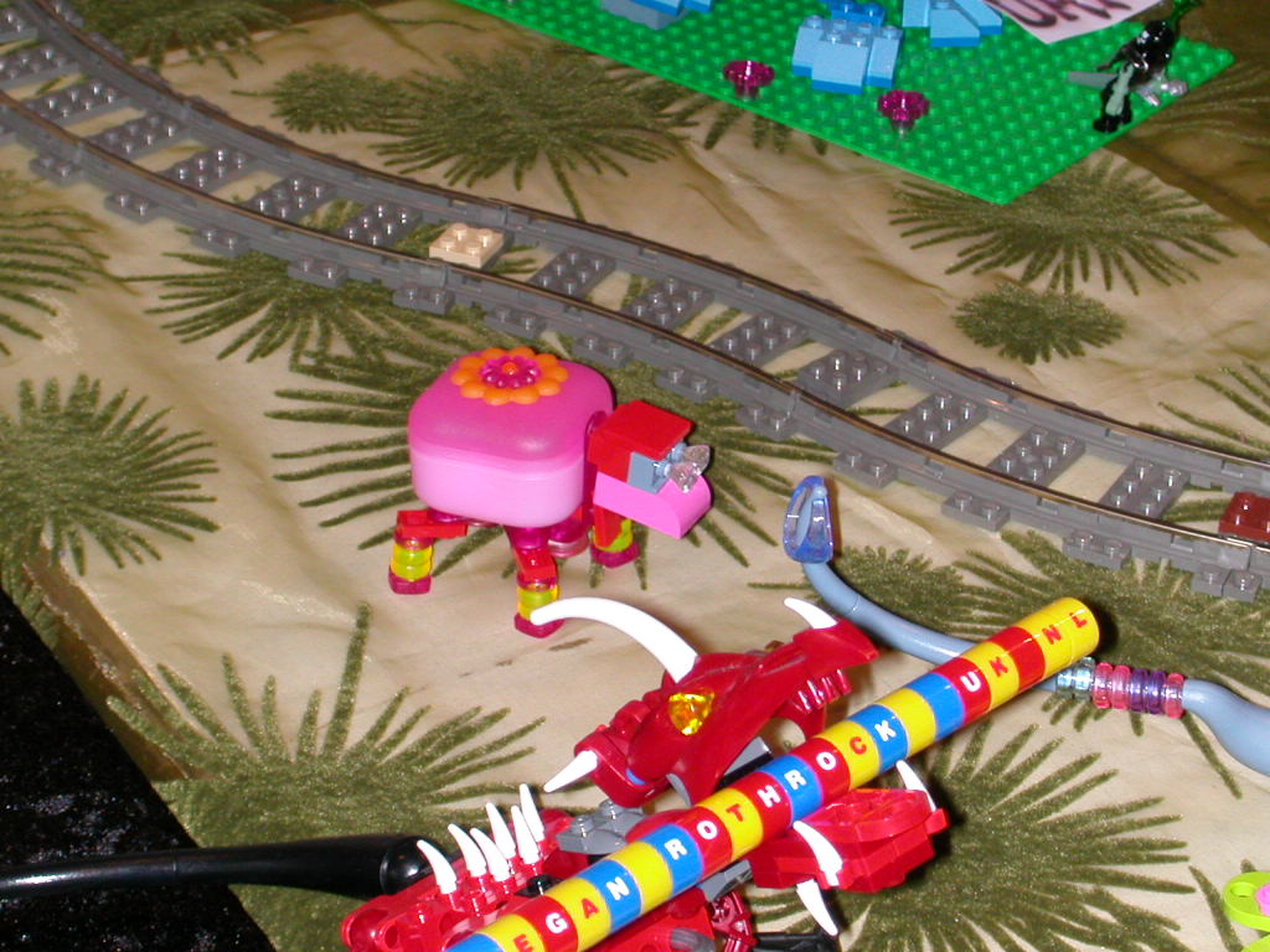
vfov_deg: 13.3
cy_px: 476
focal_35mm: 111
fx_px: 4072
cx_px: 635
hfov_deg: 17.7
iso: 188
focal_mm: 16.8
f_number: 4.8
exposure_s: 1/59.9
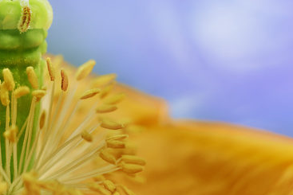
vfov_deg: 9.3
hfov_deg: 13.9
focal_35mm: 147
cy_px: 64
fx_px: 1197
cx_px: 74
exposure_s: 1/25
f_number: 5.6
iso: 200
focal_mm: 60
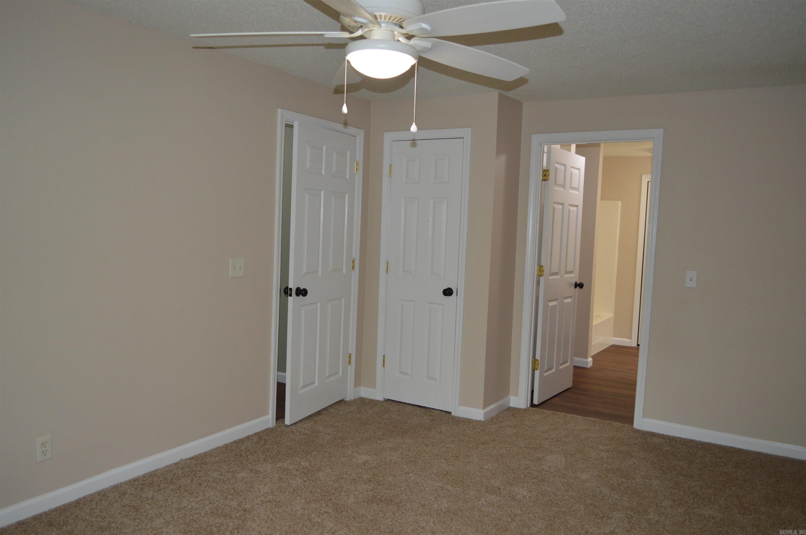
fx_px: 604
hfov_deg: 67.4
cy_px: 268
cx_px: 403
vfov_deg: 47.8
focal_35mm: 27
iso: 400
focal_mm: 18
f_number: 3.5
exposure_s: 1/60
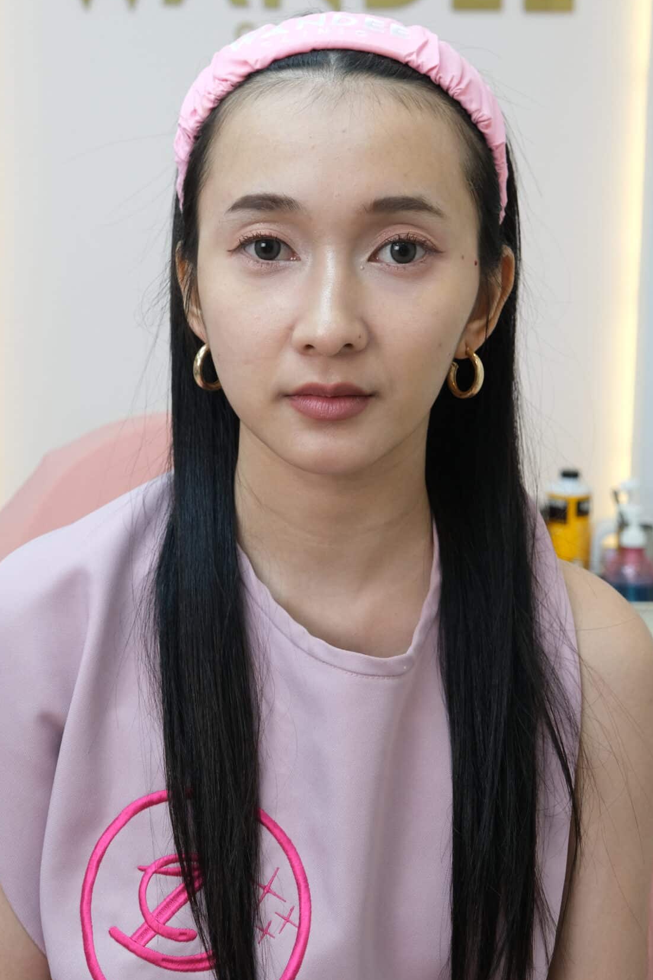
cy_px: 438
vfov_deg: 35.0
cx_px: 333
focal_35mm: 57
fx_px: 1551
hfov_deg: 23.8
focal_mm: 30.8
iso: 800
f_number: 5
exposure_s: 1/100
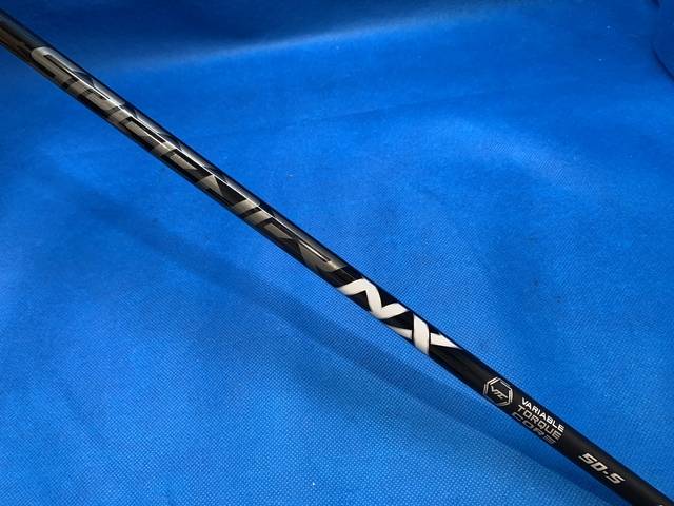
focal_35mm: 26
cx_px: 337
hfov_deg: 67.3
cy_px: 253
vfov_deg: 53.1
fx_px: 506
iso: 100
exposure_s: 1/60
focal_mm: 4.25
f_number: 1.8
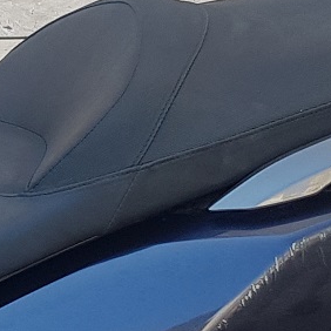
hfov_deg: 10.1
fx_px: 1774
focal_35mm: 164
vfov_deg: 10.6
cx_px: -273
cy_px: 283
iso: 40
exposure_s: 1/284
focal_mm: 4.3
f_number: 1.7
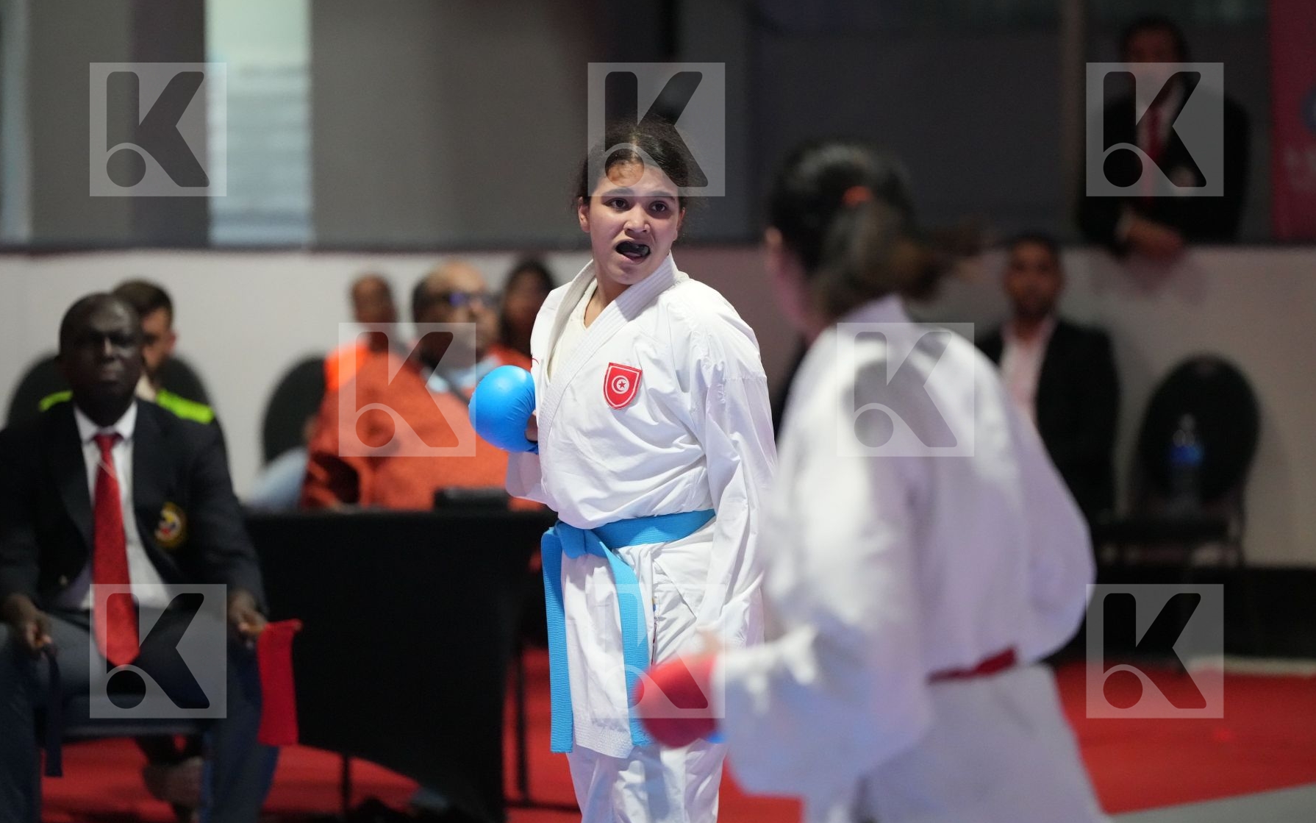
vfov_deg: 6.4
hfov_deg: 10.2
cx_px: 657
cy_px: 390
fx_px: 7353
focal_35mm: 205
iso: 10000
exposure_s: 1/800
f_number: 2.8
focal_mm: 200
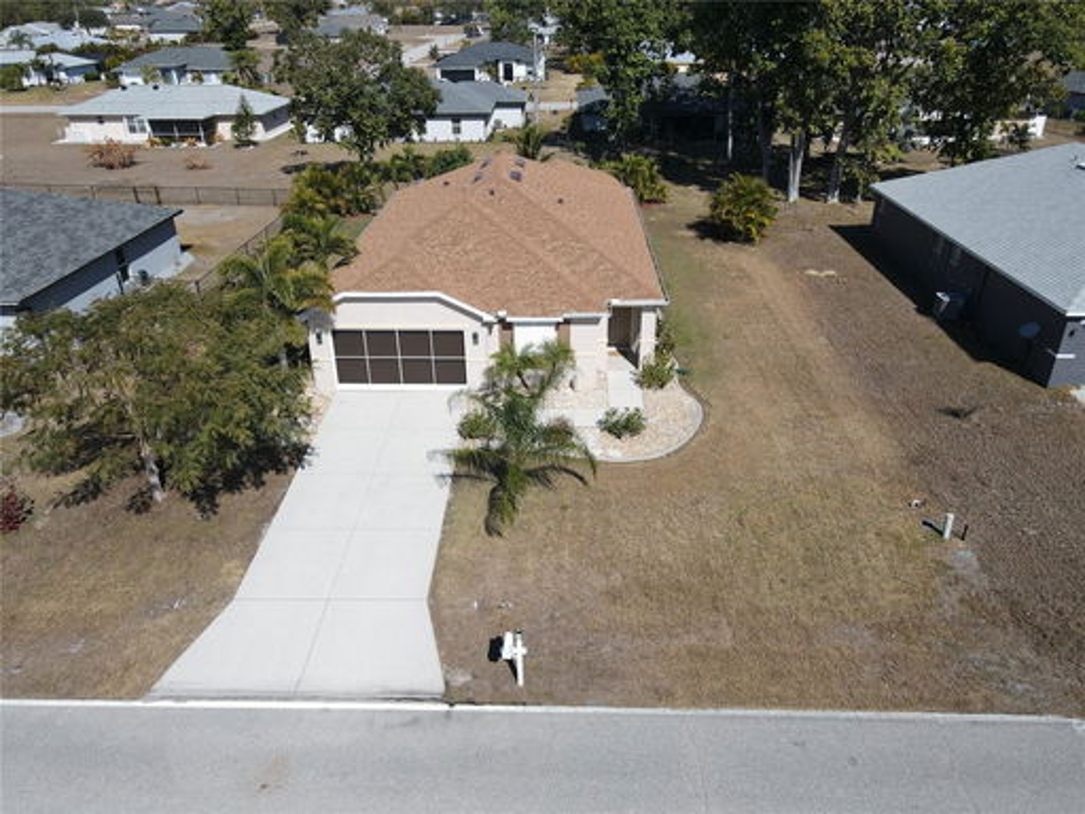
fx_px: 752
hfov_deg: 71.6
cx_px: 542
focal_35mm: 24
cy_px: 407
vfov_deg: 56.8
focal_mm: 4.5
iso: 100
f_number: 2.8
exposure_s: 1/1000
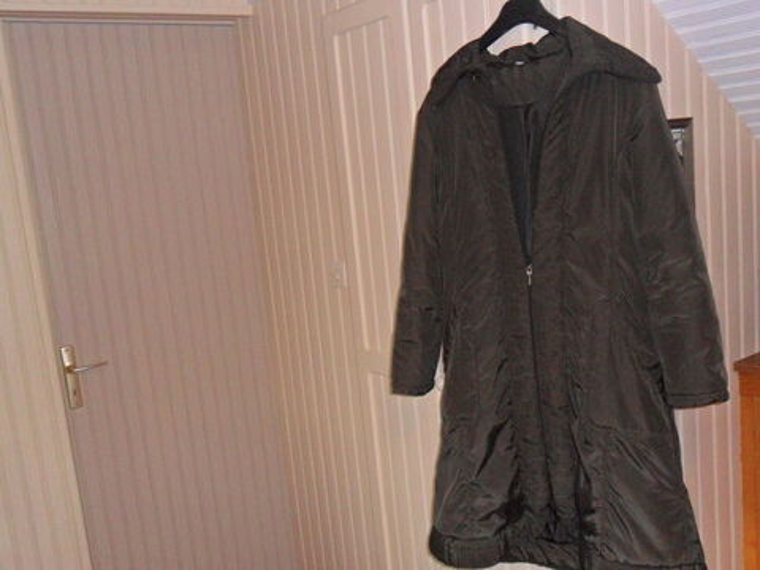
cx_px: 380
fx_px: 812
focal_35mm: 37
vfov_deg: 38.7
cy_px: 285
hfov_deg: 50.1
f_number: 4
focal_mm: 6.6
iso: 400
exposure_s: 1/15
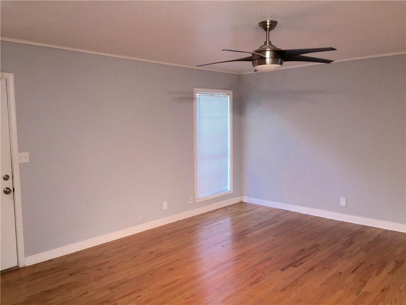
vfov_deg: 48.2
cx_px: 203
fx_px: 340
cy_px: 152
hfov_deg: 61.7
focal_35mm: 29
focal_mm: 4.15
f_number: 2.2
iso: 80
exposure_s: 1/30
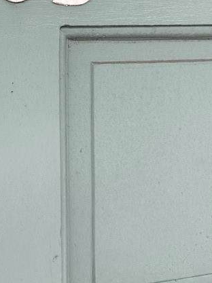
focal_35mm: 59
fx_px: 483
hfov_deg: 23.8
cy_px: 28
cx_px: 3
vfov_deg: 31.2
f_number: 1.78
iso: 125
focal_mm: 6.86
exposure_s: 1/121
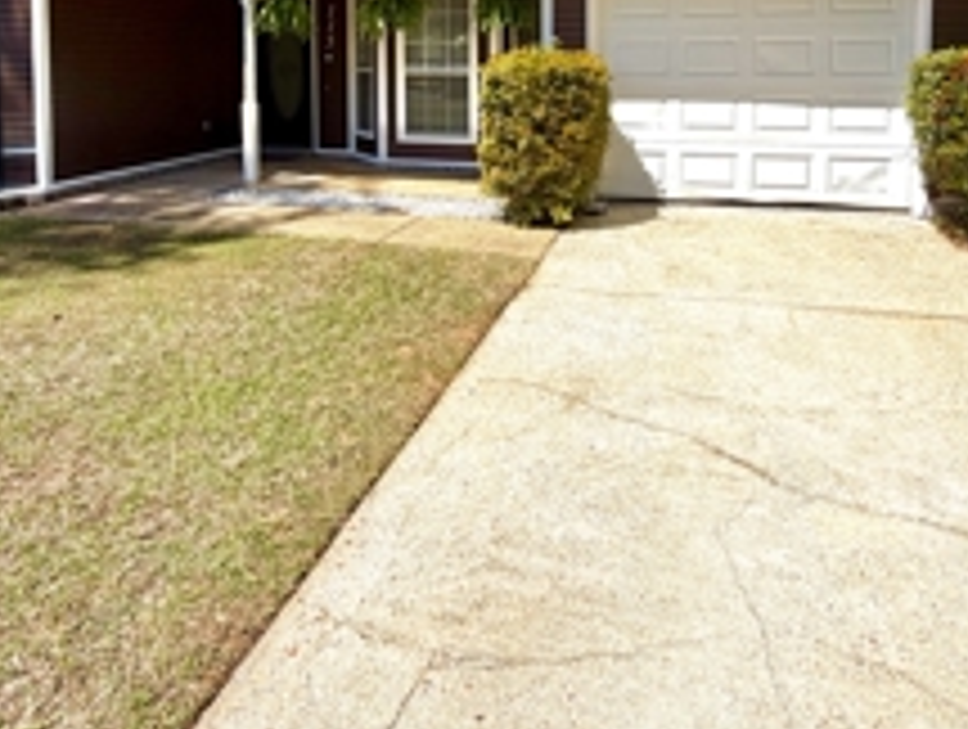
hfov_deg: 67.2
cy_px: 90
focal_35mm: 26
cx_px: 509
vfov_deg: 48.3
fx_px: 728
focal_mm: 2.22
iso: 20
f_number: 2.2
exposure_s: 1/809
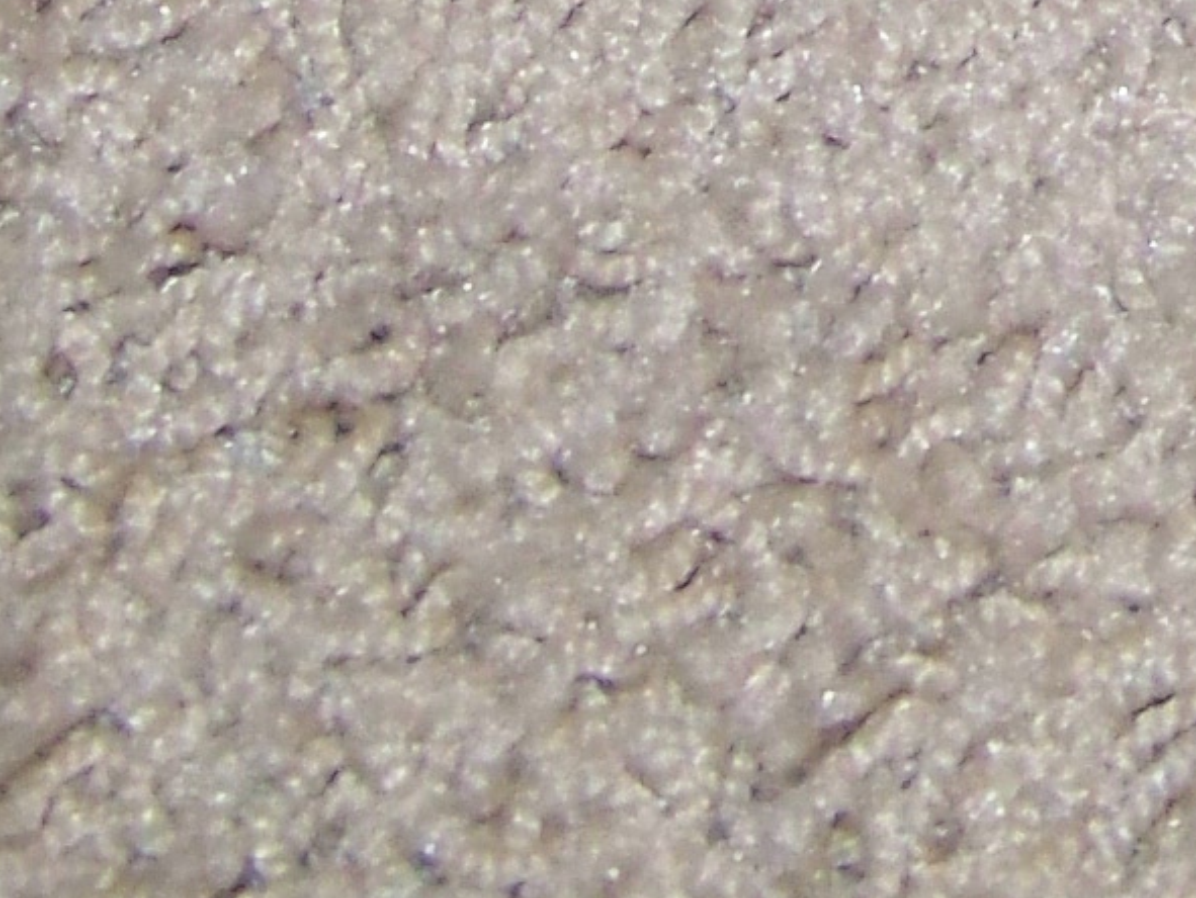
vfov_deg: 7.4
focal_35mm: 187
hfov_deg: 10.1
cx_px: 1939
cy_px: -1250
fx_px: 6465
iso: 200
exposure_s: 1/30
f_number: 2.8
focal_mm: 5.85
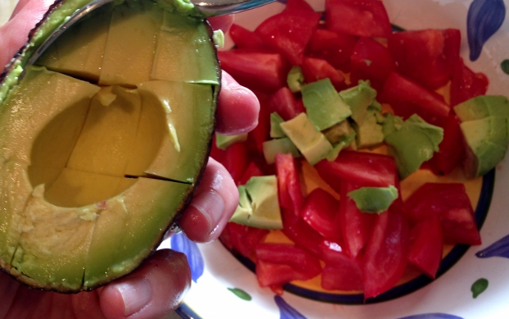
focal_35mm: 36
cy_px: 128
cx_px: 249
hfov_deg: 54.0
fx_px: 499
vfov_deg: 35.2
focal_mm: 4.12
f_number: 2.4
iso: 64
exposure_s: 1/30
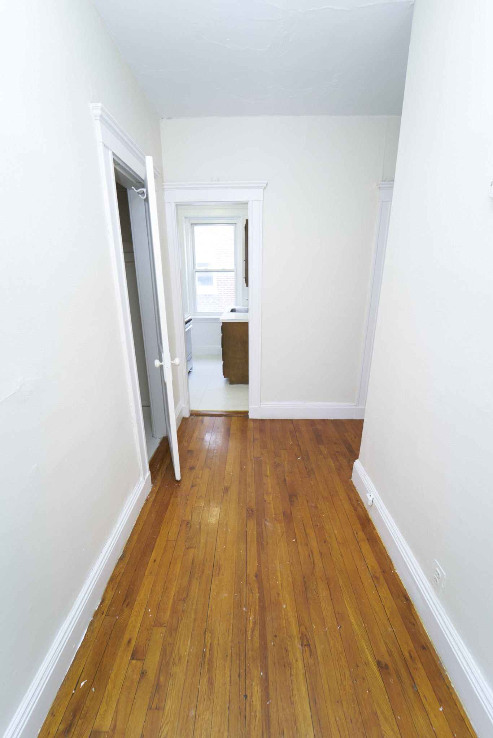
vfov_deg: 104.2
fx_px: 287
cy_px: 369
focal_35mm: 14
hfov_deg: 81.2
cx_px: 246
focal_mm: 14
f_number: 7.1
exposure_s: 1/5
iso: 250
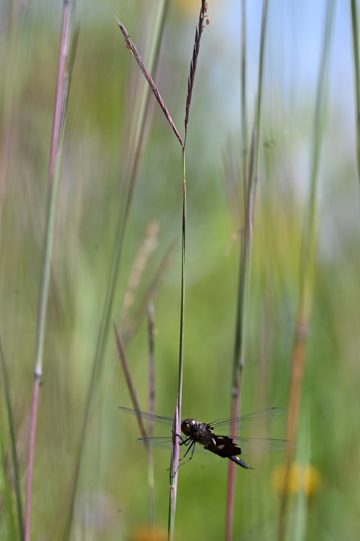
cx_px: 180
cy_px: 270
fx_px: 7499
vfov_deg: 4.1
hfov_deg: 2.7
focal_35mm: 500
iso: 280
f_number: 8
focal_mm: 500
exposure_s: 1/500
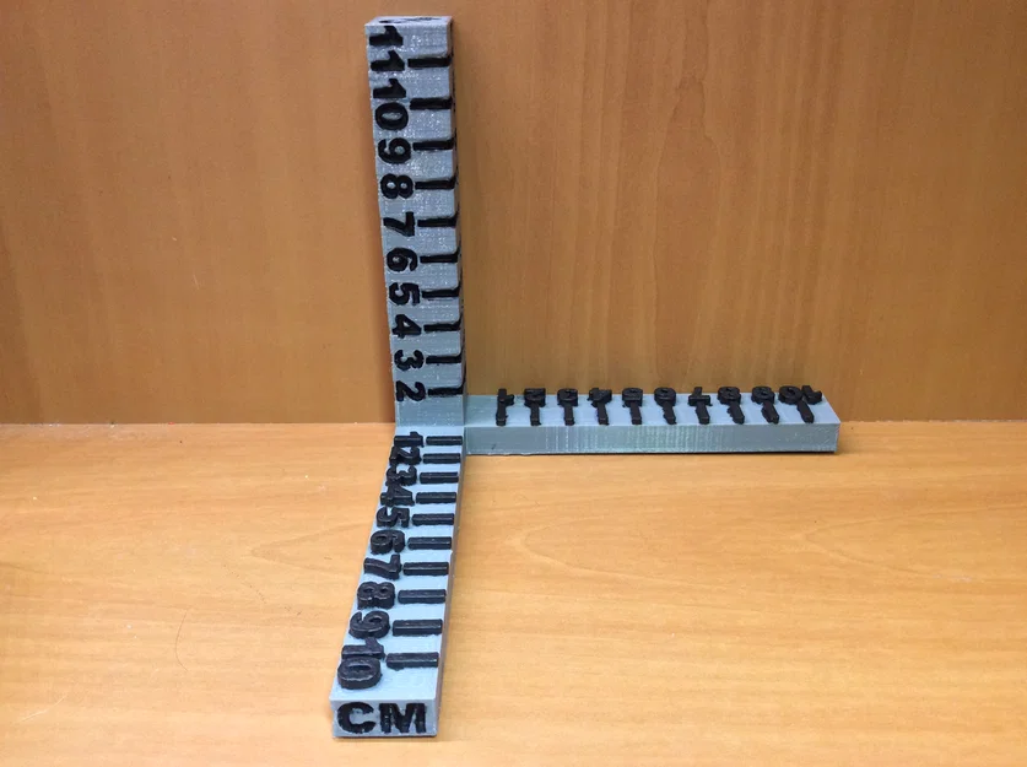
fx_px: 948
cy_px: 384
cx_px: 514
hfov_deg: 56.9
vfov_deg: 44.0
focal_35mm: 32
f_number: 2.4
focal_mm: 3.3
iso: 125
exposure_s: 1/24
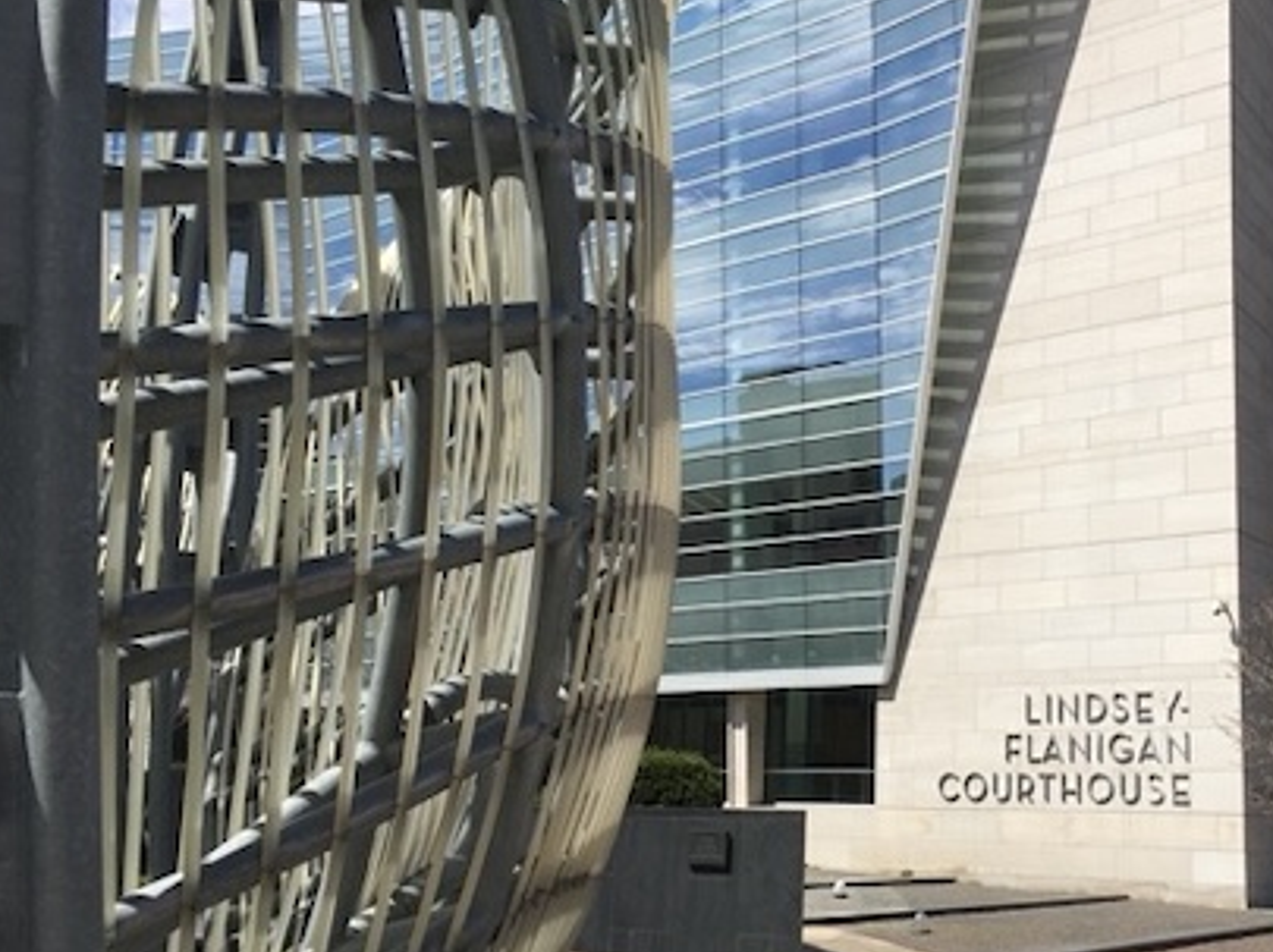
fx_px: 1580
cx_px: 852
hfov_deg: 43.3
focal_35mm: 43
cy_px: 528
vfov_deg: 33.5
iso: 25
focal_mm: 4.15
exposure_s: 1/2404
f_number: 2.2
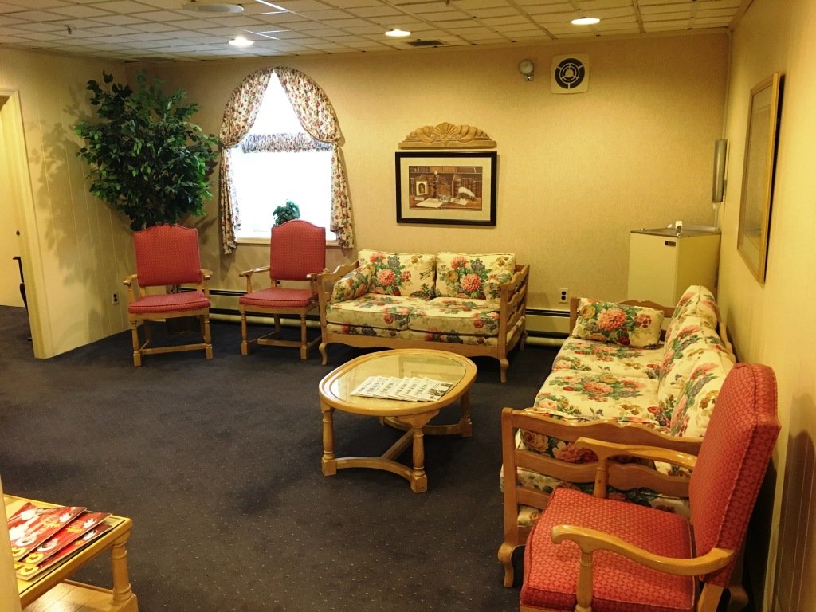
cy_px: 306
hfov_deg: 61.7
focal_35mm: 29
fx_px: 684
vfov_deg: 48.2
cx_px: 408
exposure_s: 1/17
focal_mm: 4.15
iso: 200
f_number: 2.2
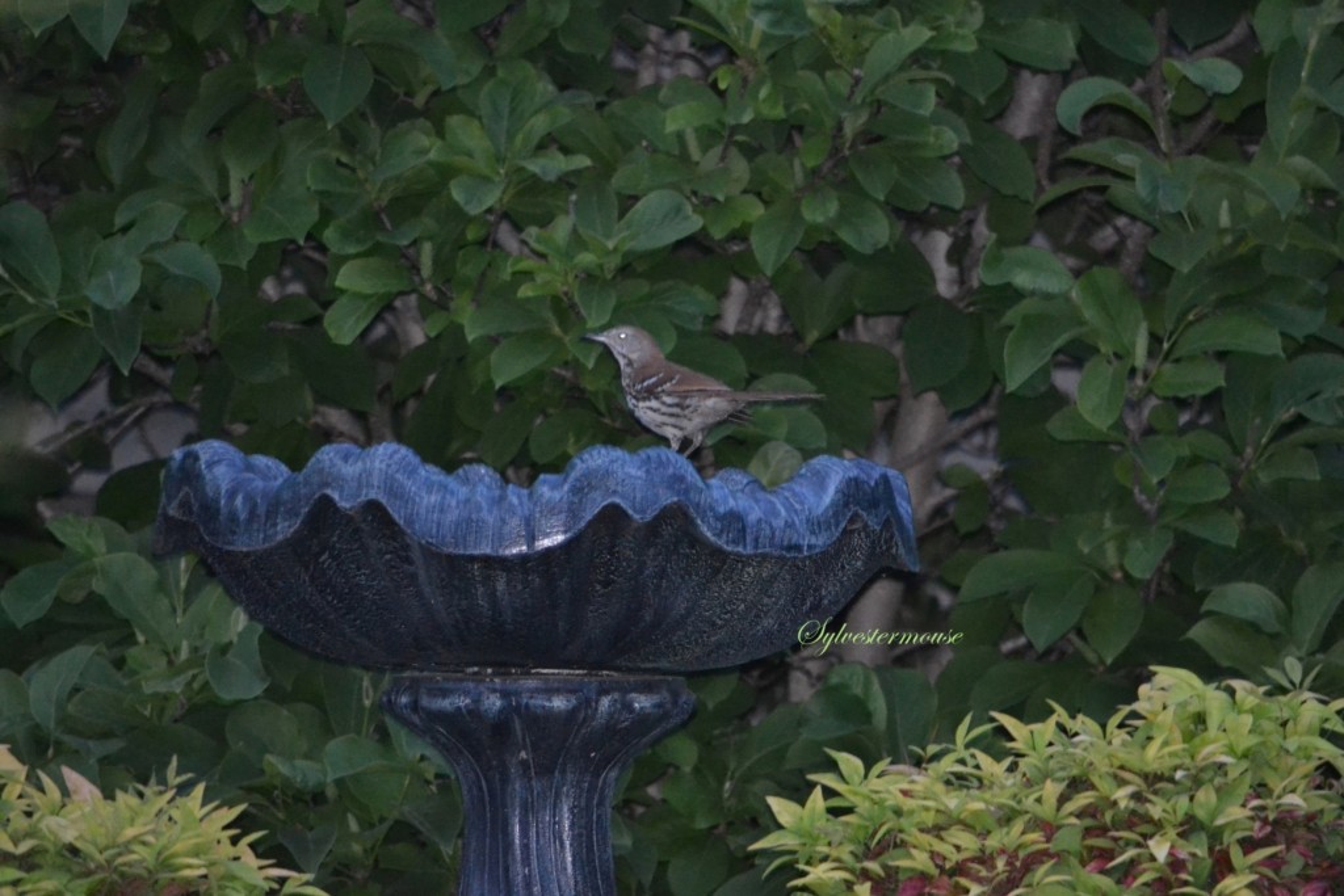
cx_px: 672
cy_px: 448
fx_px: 16801
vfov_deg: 3.1
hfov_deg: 4.6
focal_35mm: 450
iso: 3200
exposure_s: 1/60
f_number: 5.6
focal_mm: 300
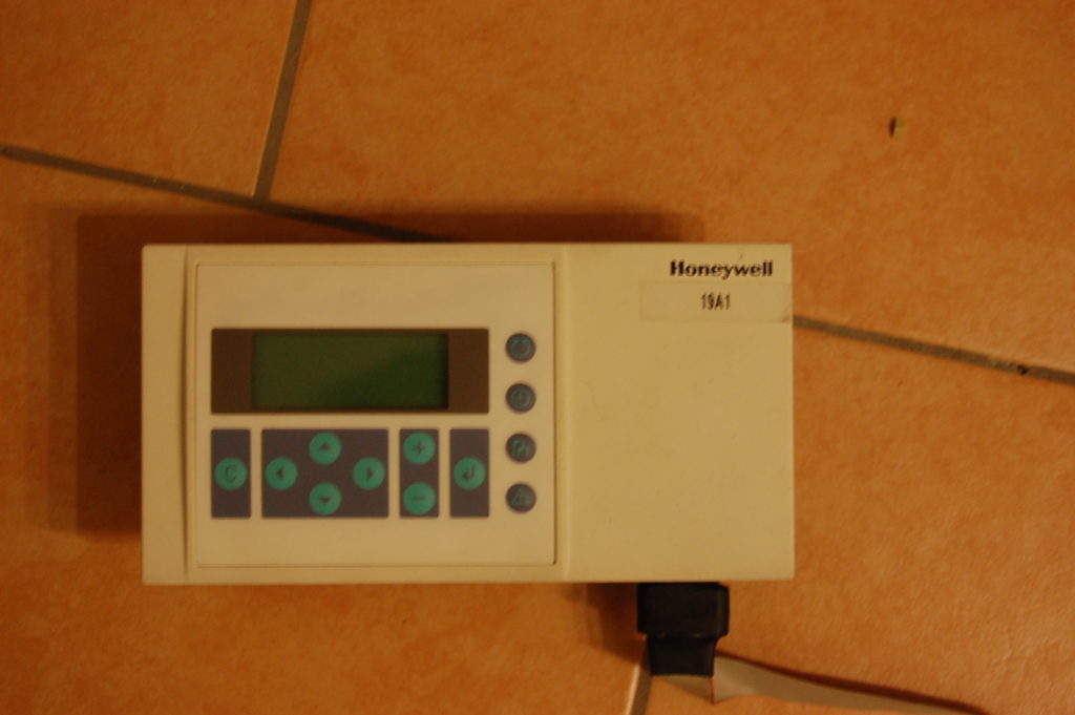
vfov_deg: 17.5
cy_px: 358
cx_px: 538
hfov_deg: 26.0
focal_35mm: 78
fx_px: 2327
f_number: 5.6
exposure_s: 1/8
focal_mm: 52
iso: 800
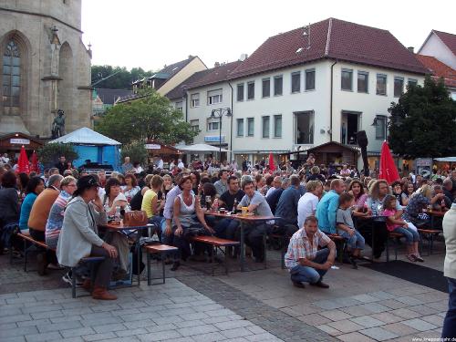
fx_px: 514
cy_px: 171
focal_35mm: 39
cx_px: 228
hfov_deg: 47.9
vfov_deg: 36.8
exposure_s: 1/90
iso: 100
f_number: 3.4
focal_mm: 8
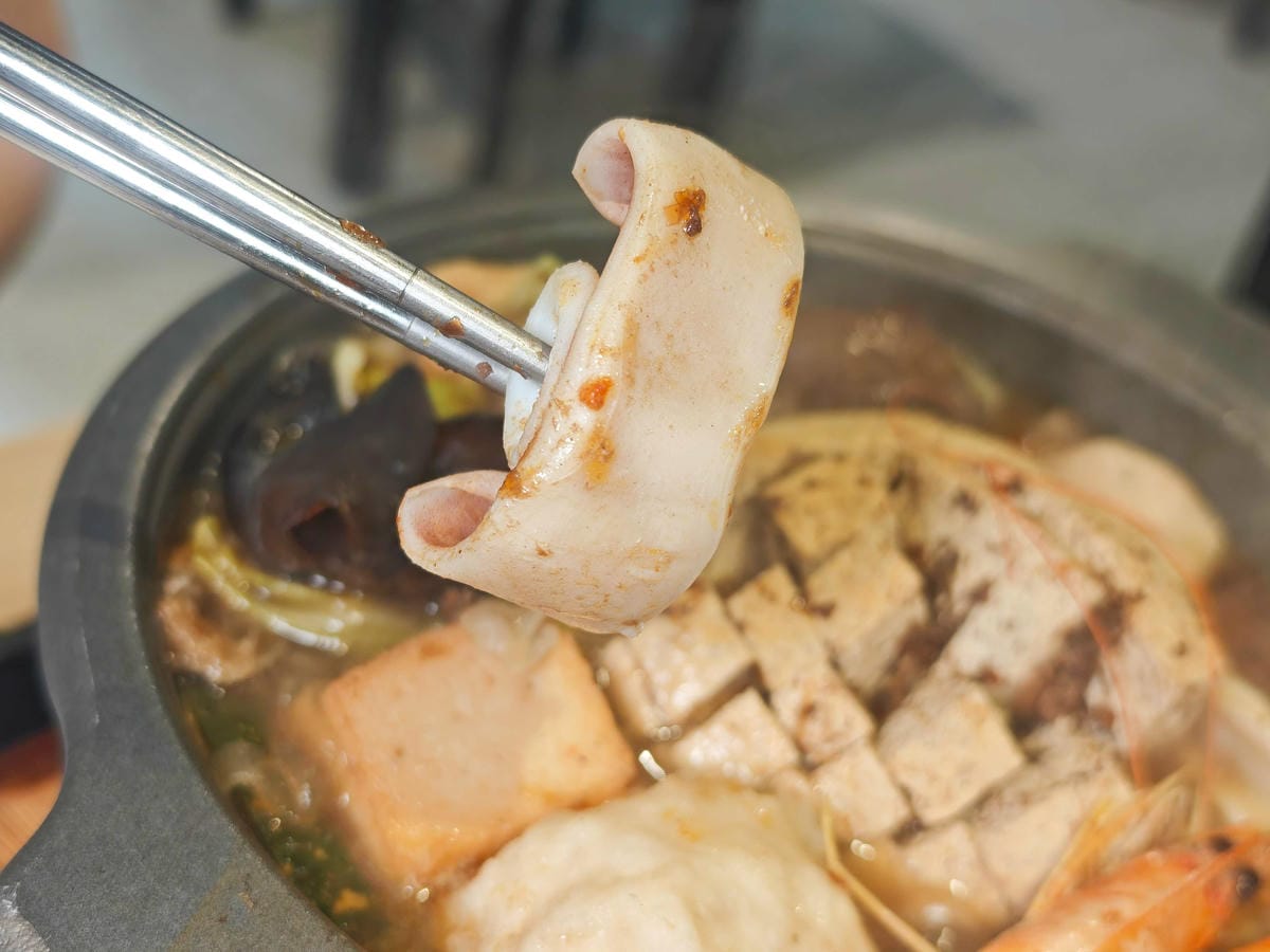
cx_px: 635
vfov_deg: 32.9
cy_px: 476
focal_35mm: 44
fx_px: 1614
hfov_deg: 42.9
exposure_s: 1/120
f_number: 2
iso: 200
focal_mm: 8.72
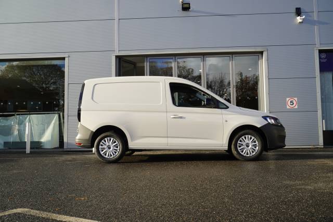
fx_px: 305
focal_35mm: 33
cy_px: 111
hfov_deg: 57.2
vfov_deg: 39.9
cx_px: 166
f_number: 6.7
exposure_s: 1/125
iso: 100
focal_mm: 22
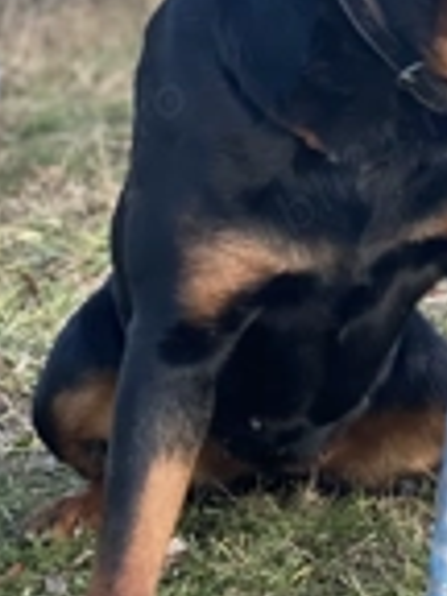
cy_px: 248
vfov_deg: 13.7
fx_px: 2479
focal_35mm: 144
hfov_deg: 10.2
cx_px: 488
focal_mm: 6
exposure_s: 1/113
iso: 250
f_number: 2
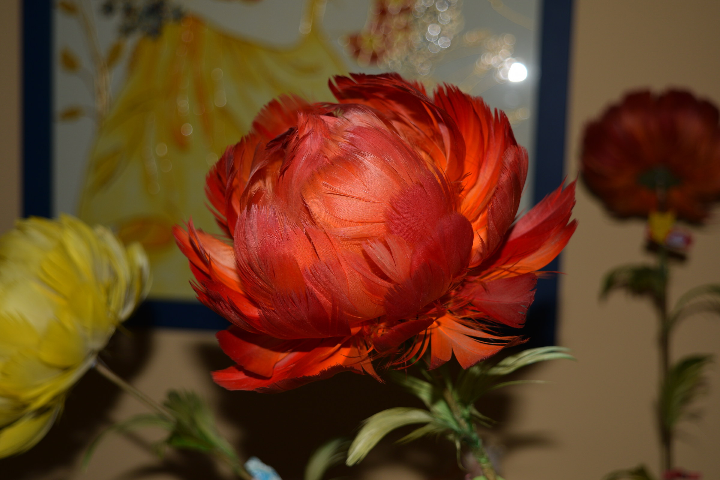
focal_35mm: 57
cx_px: 360
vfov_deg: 23.8
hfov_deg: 35.1
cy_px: 240
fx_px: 1140
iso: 100
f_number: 4.8
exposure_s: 1/200
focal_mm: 38
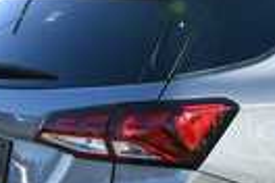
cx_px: 225
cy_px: 182
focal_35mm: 91
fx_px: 695
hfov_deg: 22.1
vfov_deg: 14.8
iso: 200
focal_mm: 20
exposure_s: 1/250
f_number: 8
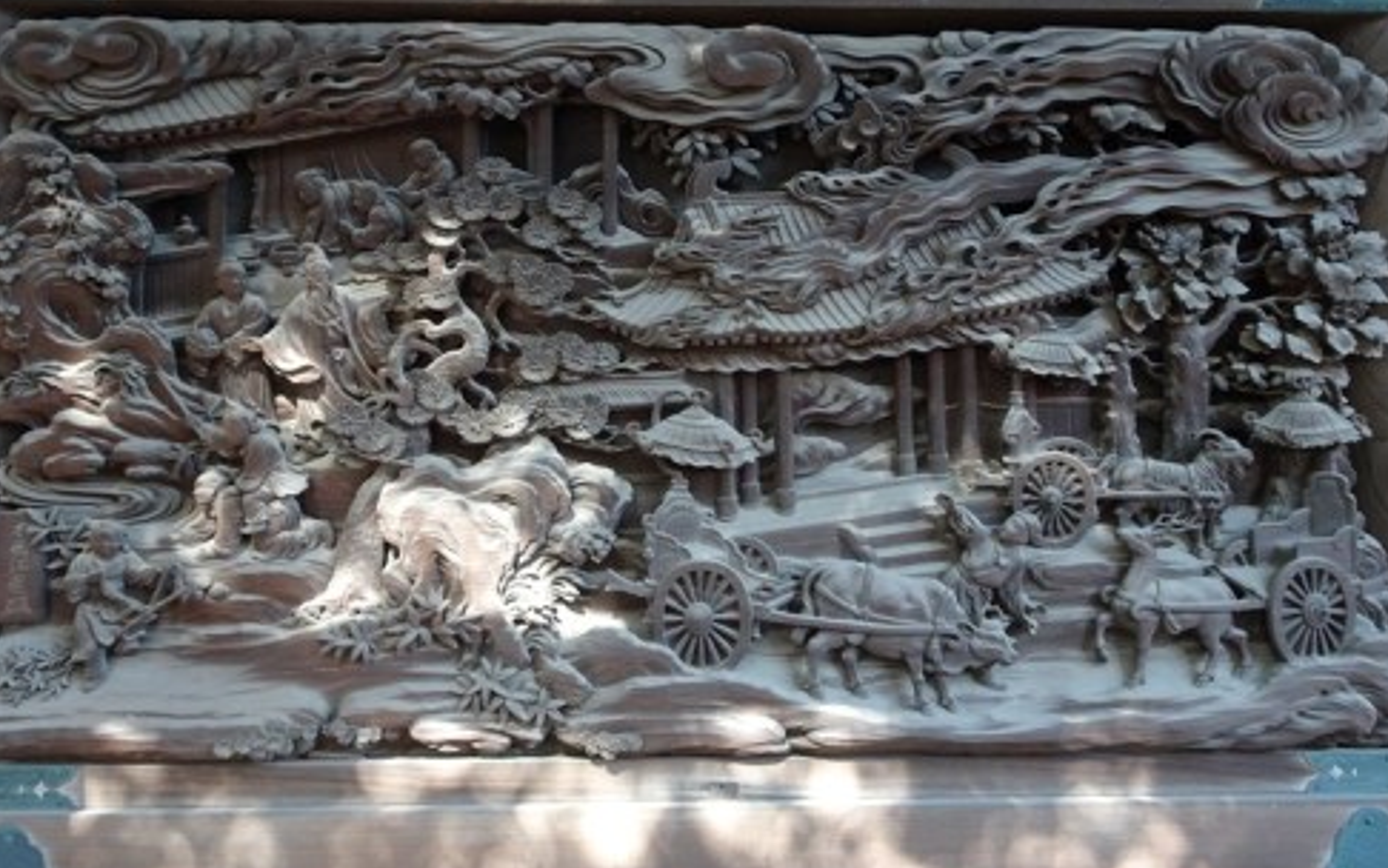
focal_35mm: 36
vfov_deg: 35.3
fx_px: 1362
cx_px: 700
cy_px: 384
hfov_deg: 54.0
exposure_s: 1/40
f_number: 4
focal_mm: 5.61
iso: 320
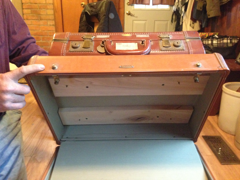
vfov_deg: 42.9
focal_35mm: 33
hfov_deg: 55.4
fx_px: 229
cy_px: 90
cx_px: 120
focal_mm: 4.12
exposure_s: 1/15
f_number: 2.4
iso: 640
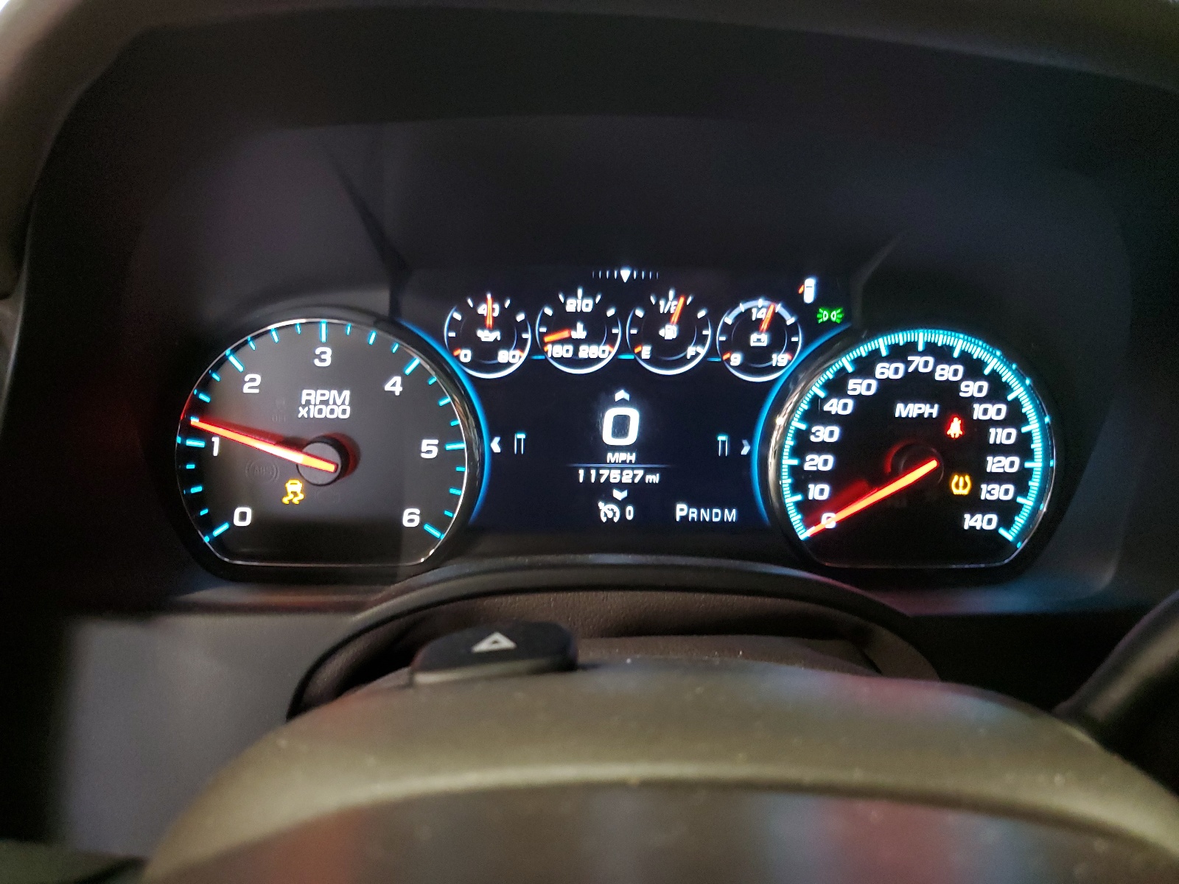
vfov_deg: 53.1
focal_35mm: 26
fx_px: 886
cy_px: 442
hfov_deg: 67.3
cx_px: 590
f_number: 1.5
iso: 316
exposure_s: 1/15
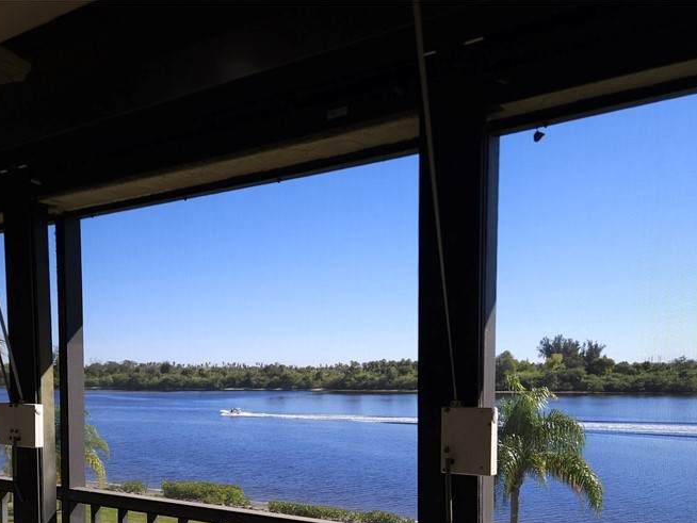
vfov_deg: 38.4
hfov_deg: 51.2
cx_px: 312
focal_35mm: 36
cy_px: 408
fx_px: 725
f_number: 1.8
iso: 50
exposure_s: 1/874
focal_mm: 5.4
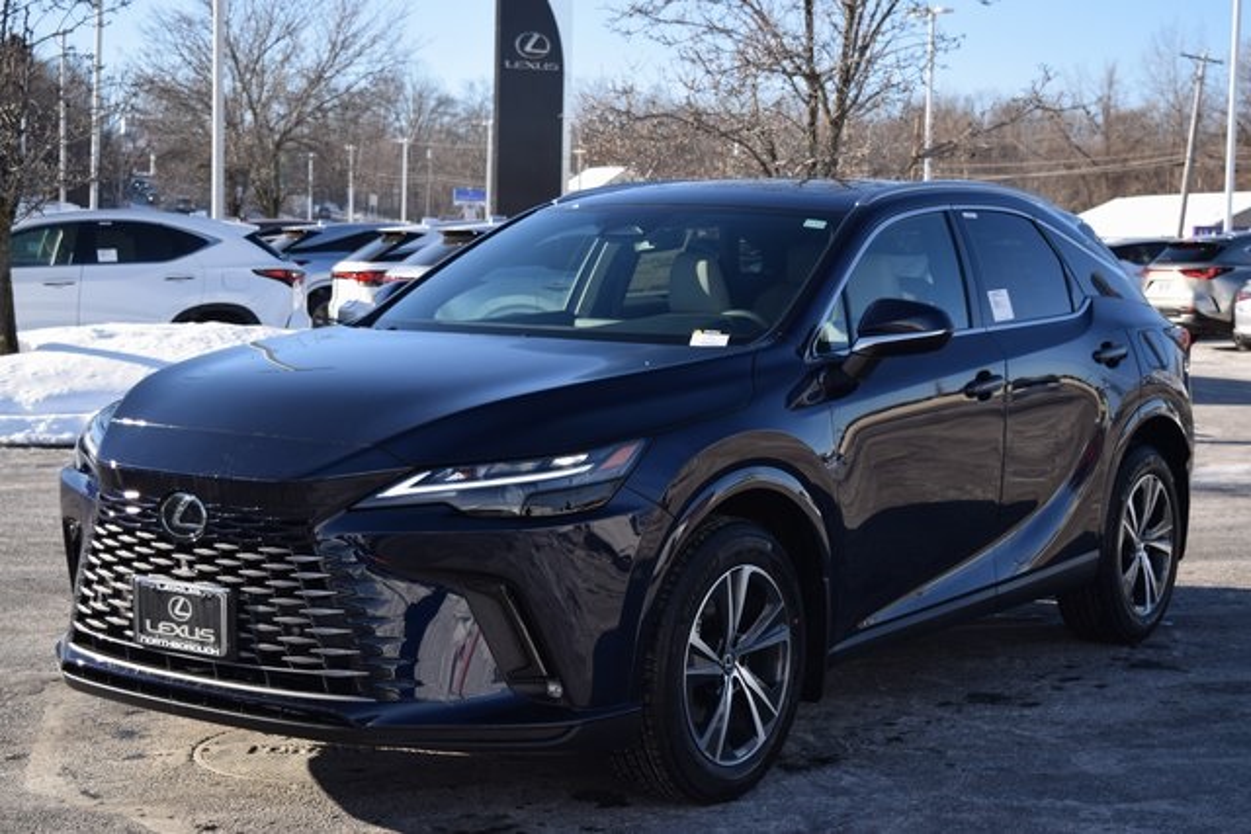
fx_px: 2085
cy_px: 417
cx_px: 626
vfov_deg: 22.6
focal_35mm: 60
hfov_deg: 33.4
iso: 400
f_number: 4.8
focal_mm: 40
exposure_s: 1/1250
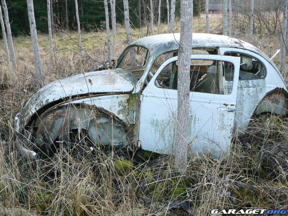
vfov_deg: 39.7
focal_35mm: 36
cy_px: 108
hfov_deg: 51.4
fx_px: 300
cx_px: 144
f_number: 2.8
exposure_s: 1/30
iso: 80
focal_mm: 6
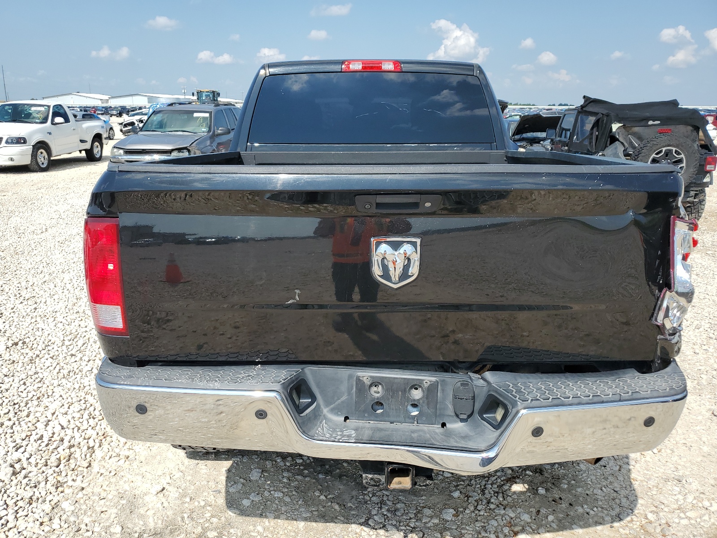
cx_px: 358
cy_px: 269
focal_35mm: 26
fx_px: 539
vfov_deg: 53.1
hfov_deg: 67.3
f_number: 1.5
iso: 50
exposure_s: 1/3333
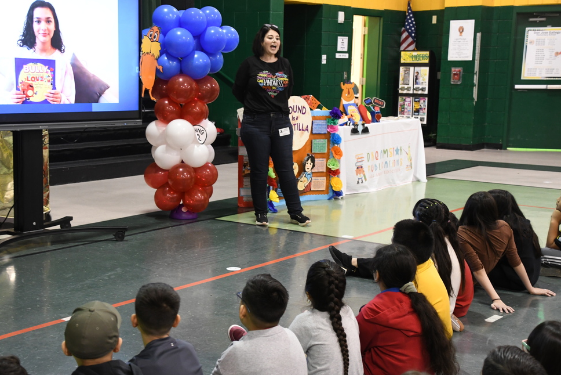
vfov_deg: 24.6
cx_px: 273
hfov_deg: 36.2
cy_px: 189
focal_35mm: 55
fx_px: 857
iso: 2000
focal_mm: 35
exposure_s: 1/40
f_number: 4.2
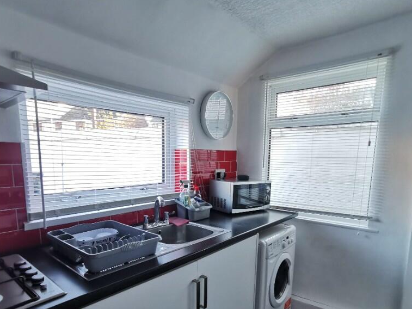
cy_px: 197
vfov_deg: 58.0
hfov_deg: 73.7
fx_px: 274
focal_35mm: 23
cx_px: 184
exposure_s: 1/50
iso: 250
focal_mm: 2.26
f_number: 2.2
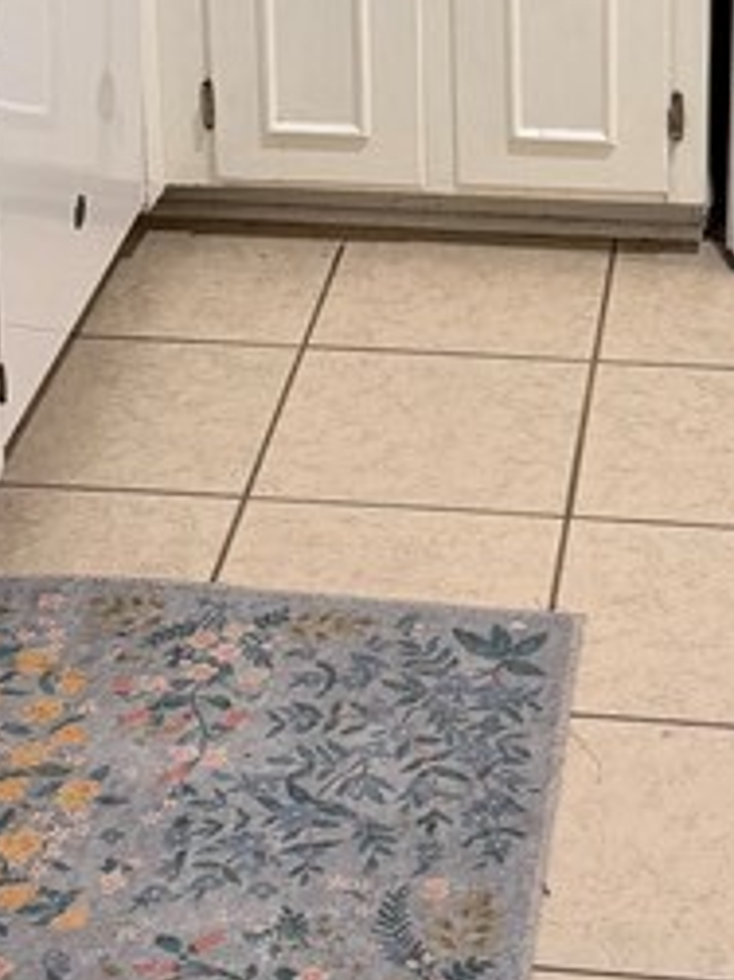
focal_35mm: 98
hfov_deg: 15.1
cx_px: 414
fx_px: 2773
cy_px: -62
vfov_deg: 19.3
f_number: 1.78
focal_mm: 6.76
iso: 200
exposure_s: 1/60
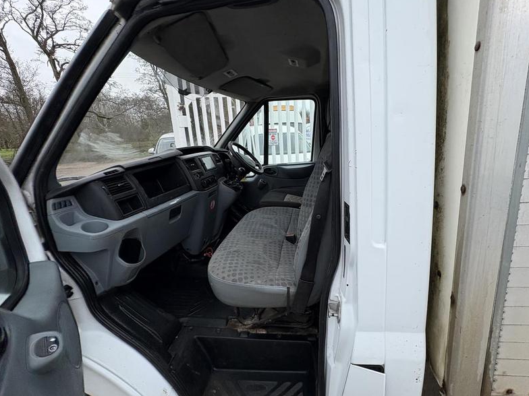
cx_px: 287
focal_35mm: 16
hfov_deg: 94.3
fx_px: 245
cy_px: 197
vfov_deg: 78.1
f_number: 2.2
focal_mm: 2.22
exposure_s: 1/488
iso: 64
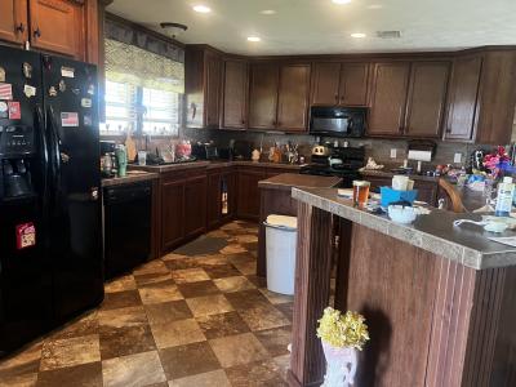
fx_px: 388
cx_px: 258
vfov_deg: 53.1
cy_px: 194
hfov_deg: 67.3
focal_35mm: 26
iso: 500
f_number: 1.5
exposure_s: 1/40
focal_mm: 5.7
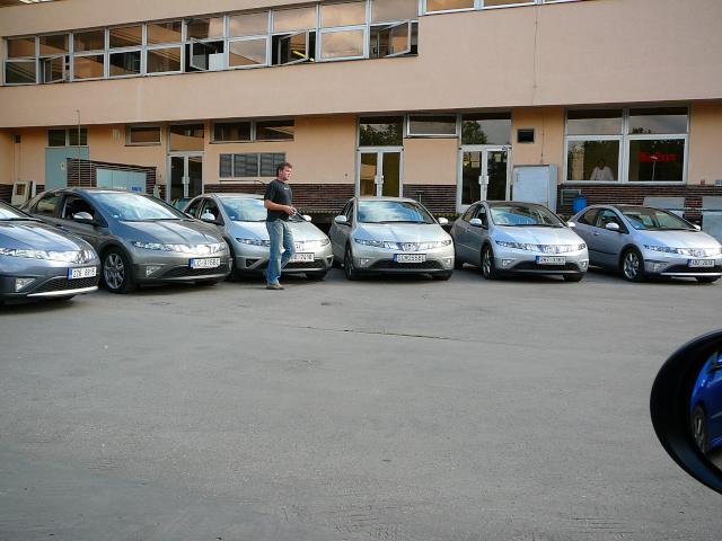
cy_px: 270
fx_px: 730
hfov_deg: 52.6
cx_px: 361
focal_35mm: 35
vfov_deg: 40.7
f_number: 2.8
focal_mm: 5.2
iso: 80
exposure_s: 1/400
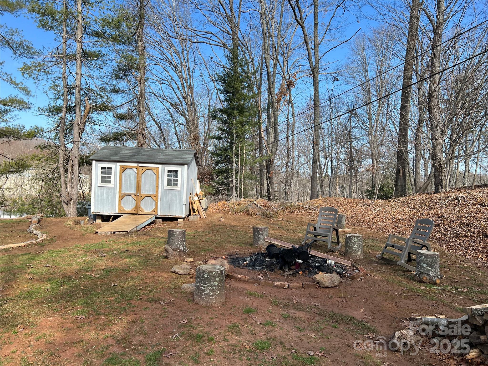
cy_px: 183
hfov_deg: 67.3
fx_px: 367
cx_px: 244
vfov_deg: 53.1
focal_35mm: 26
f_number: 1.5
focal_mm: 5.7
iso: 50
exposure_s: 1/1698
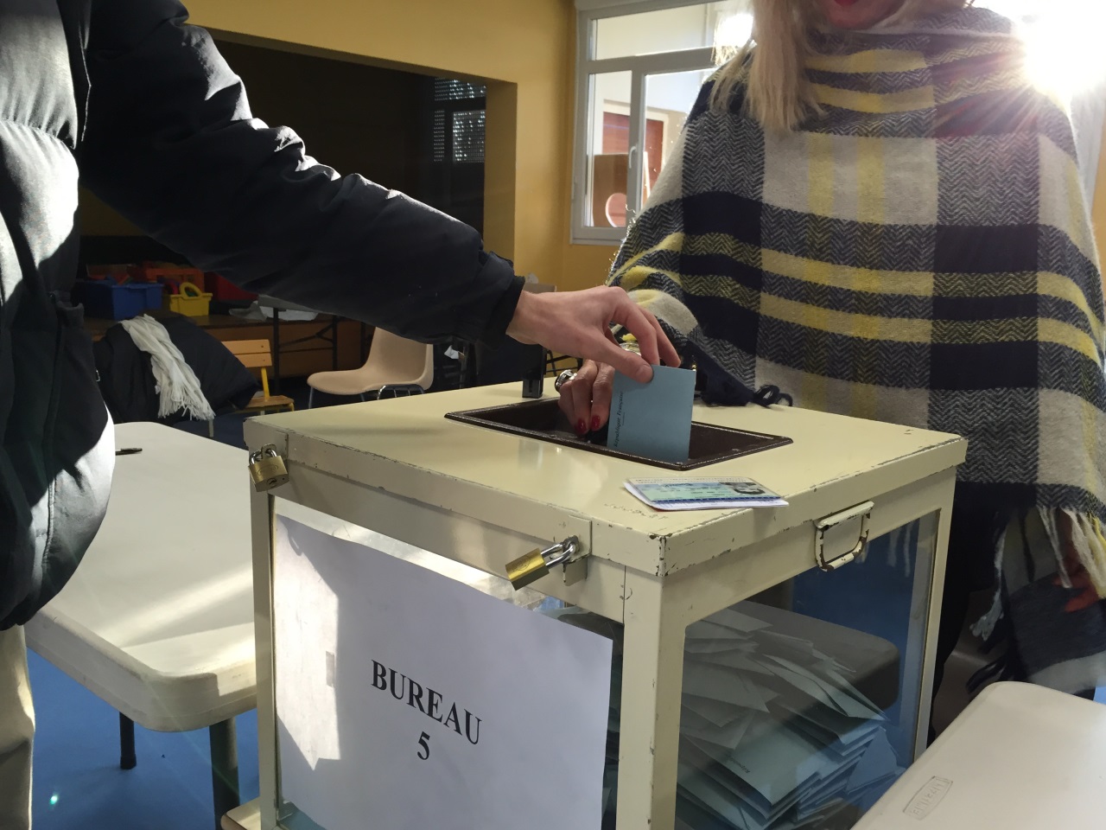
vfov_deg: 48.2
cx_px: 553
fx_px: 927
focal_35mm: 29
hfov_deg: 61.7
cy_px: 415
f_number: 2.2
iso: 40
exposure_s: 1/33
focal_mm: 4.15
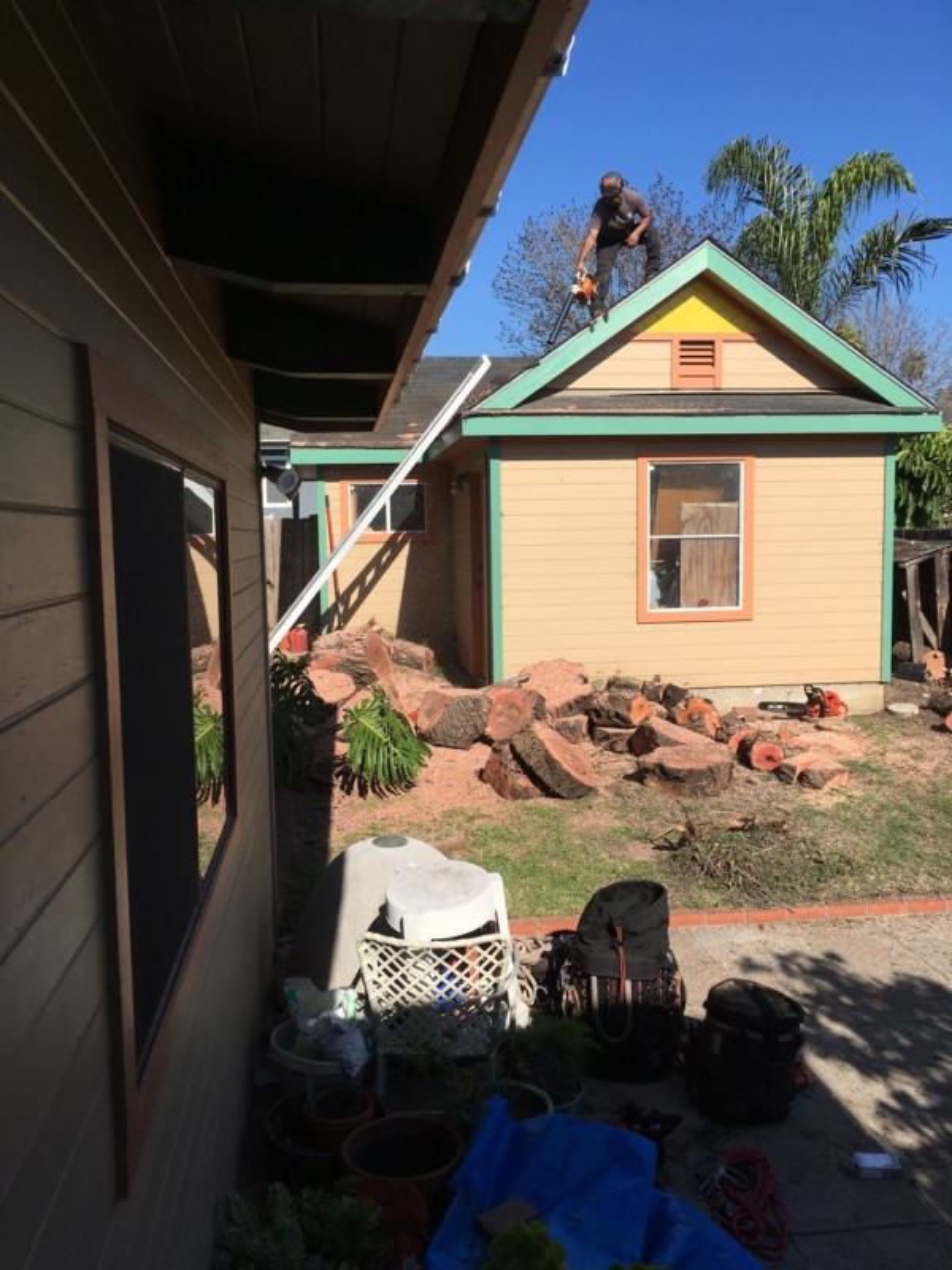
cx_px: 476
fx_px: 1063
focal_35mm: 29
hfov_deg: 48.2
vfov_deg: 61.7
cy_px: 635
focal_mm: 4.15
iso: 25
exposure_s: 1/2747
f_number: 2.2
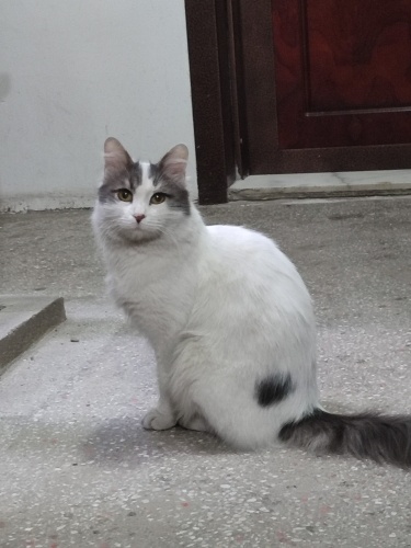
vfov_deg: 69.4
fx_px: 396
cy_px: 274
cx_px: 206
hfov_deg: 54.9
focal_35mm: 25
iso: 1560
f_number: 1.89
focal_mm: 5.95
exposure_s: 1/17
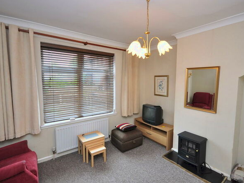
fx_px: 120
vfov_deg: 74.7
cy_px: 88
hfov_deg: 90.9
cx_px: 128
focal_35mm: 17
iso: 200
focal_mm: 10
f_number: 4.5
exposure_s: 1/20
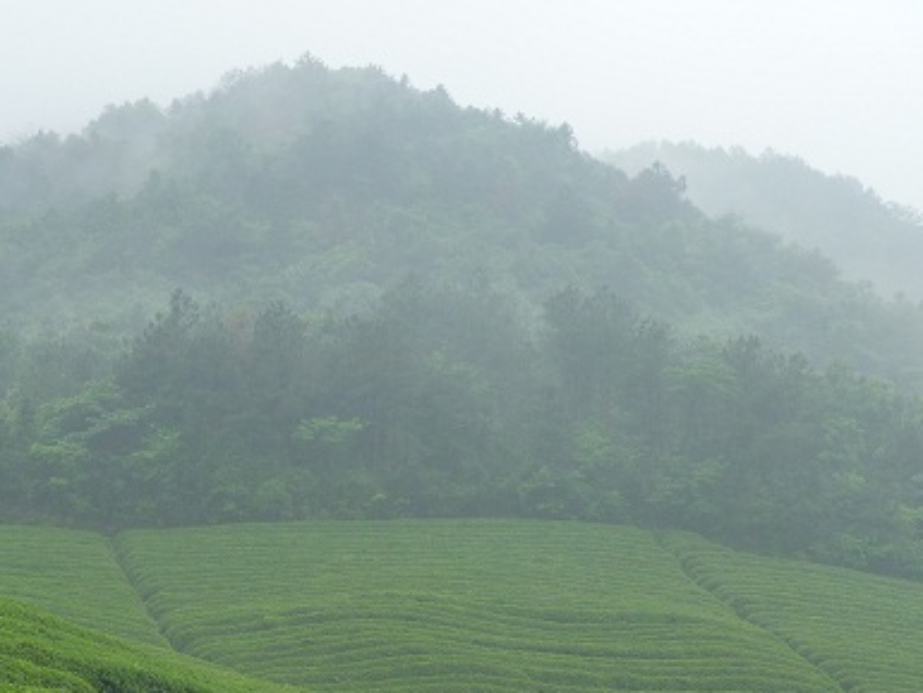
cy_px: 441
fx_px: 2561
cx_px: 247
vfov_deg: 15.4
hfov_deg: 20.3
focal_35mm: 96
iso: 125
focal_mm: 10.2
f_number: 4
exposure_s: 1/125
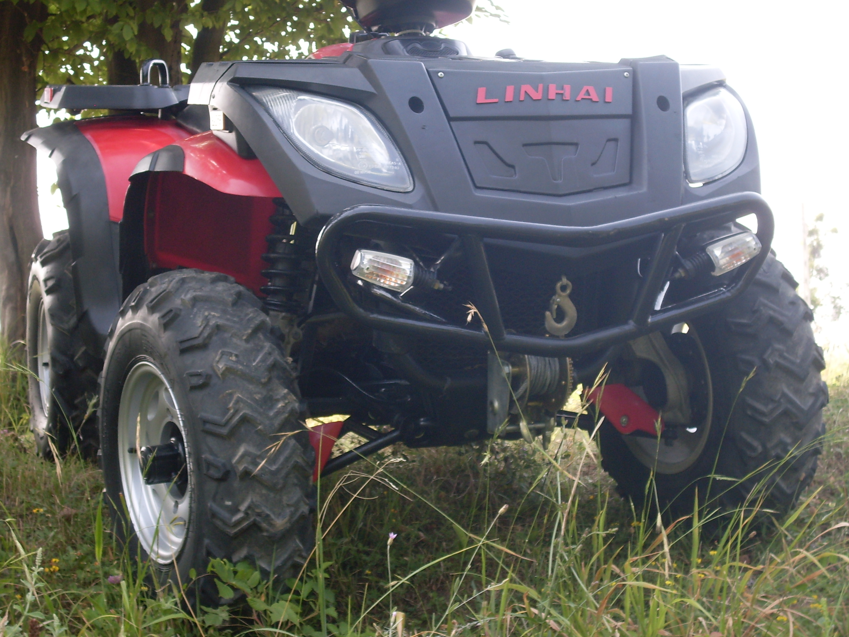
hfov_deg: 25.0
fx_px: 1913
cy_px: 295
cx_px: 418
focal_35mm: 78
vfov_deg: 18.9
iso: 80
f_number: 3.7
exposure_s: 1/90
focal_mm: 11.7
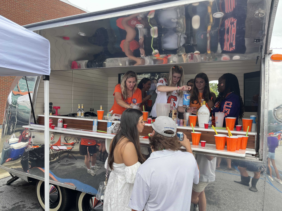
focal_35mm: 26
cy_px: 106
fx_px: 212
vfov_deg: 53.1
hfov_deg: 67.3
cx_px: 141
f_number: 1.6
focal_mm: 5.1
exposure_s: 1/222
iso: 50
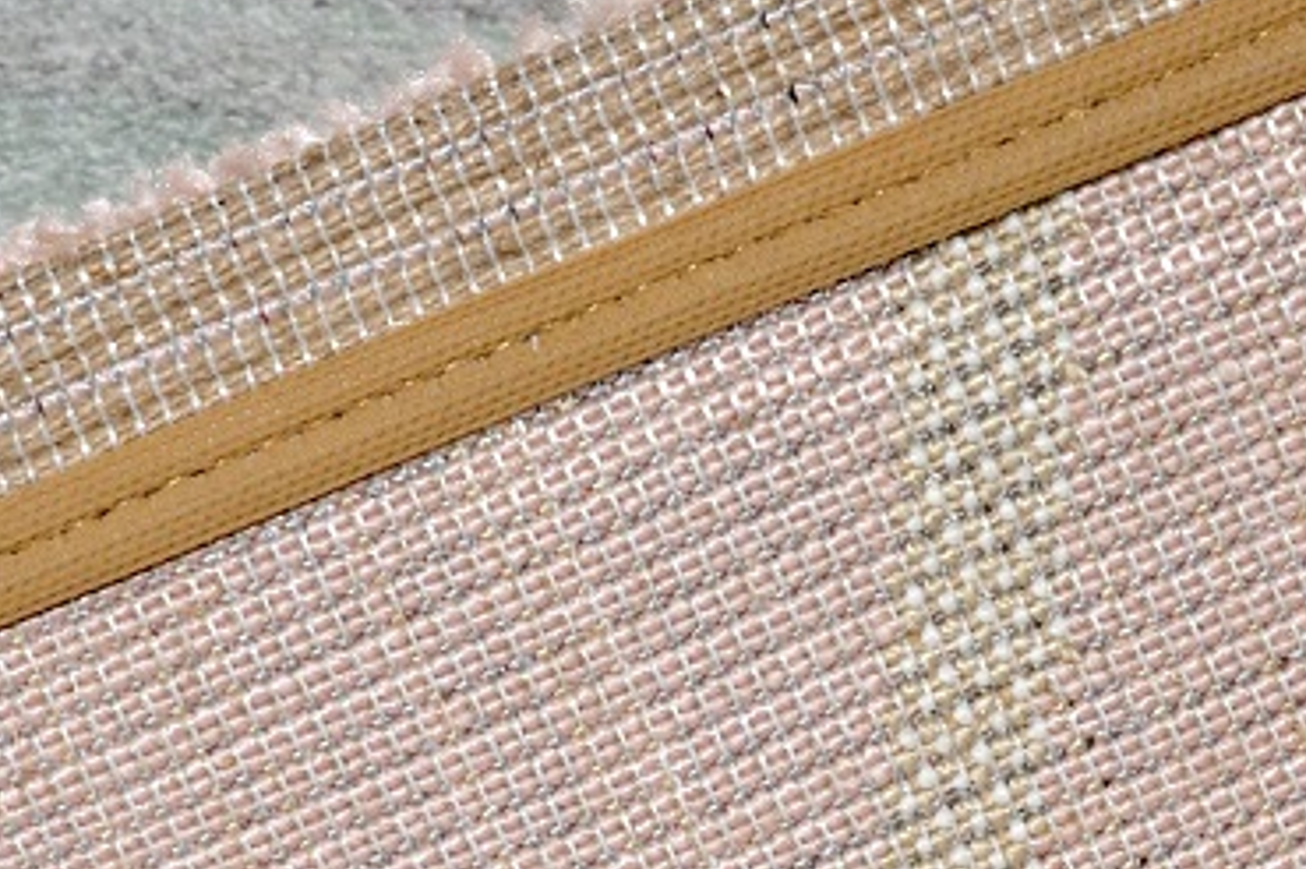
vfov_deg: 3.7
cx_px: 1362
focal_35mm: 368
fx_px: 13338
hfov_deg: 5.6
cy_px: 449
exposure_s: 1/200
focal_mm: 70
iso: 500
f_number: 25
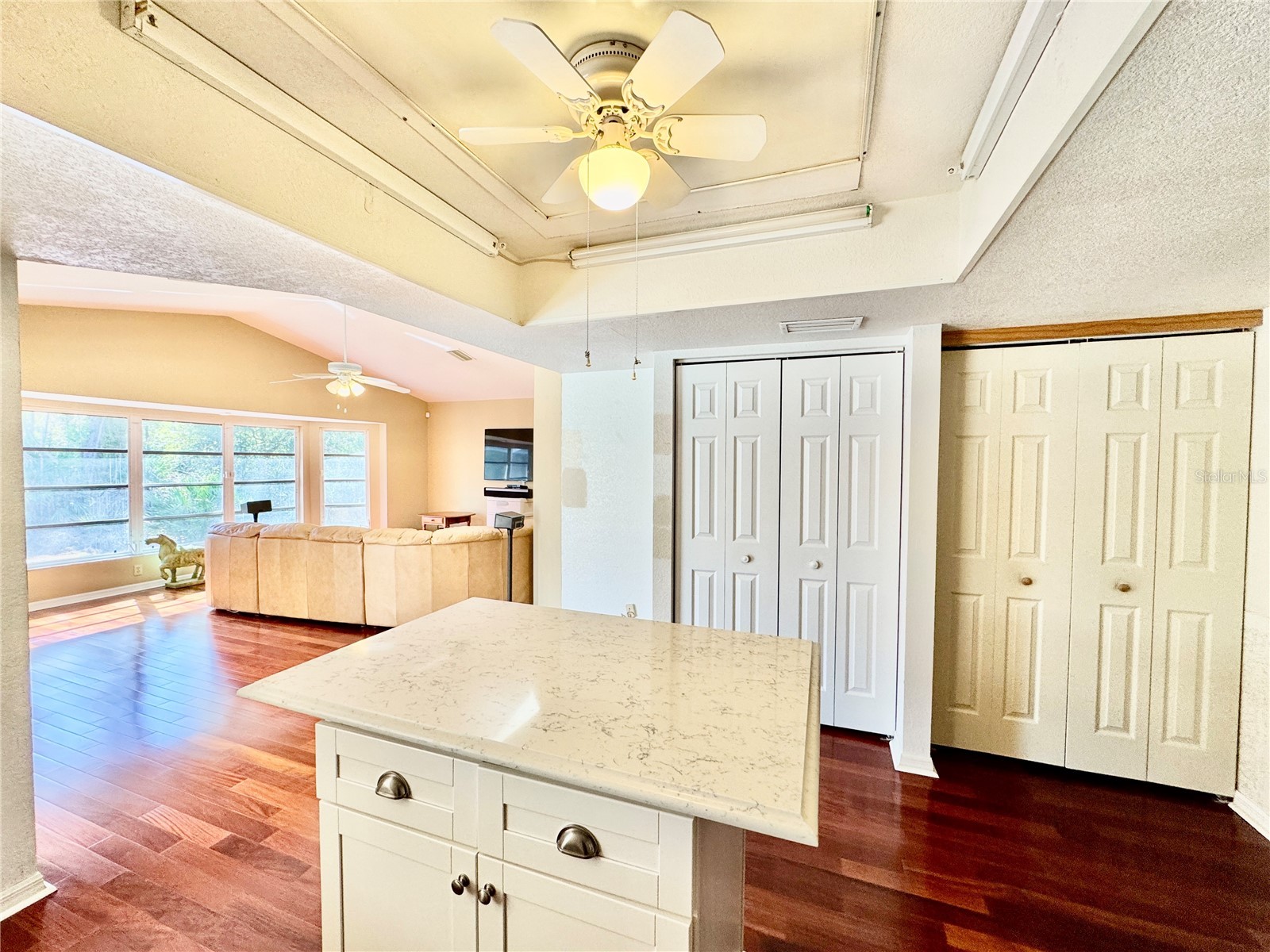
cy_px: 476
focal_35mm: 14
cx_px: 635
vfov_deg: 85.7
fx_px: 514
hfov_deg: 102.1
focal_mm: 2.22
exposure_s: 1/120
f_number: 2.2
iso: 160
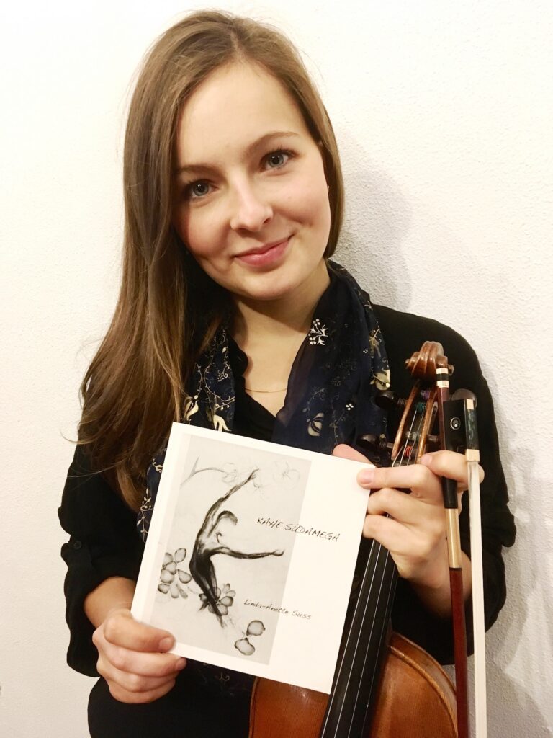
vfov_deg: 61.7
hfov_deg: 48.2
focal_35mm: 29
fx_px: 618
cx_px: 276
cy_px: 369
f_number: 2.2
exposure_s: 1/20
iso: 200
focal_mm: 4.15
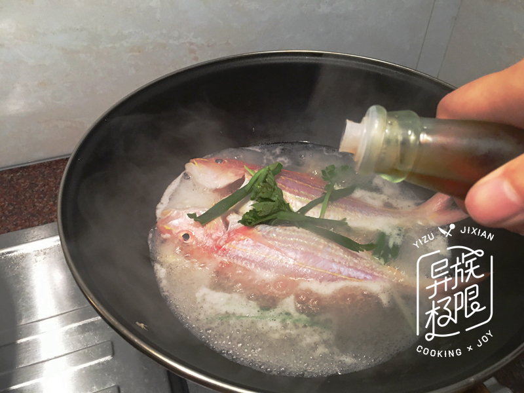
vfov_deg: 48.2
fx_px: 439
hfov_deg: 61.7
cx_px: 262
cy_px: 196
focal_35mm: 29
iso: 100
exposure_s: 1/17
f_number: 2.2
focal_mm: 4.15
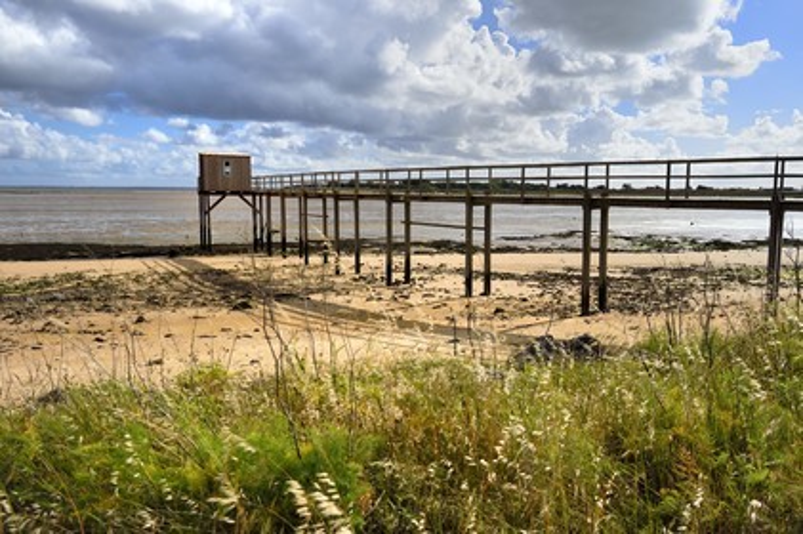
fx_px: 646
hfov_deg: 63.7
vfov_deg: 44.9
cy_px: 267
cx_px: 402
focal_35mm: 29
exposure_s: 1/2000
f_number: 7.1
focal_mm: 29
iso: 200
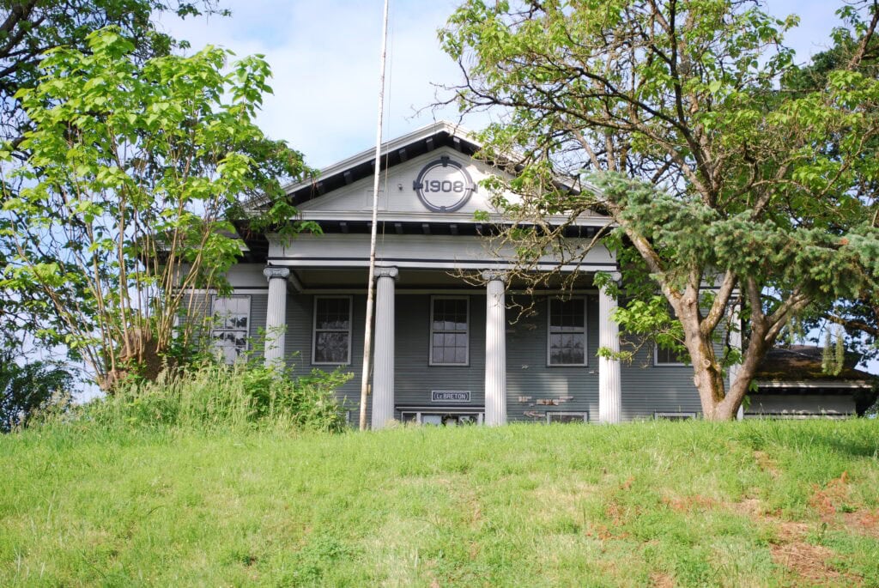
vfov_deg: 19.0
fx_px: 1760
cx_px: 440
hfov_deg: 28.0
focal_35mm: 72
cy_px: 294
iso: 100
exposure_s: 1/160
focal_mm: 48
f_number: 6.3
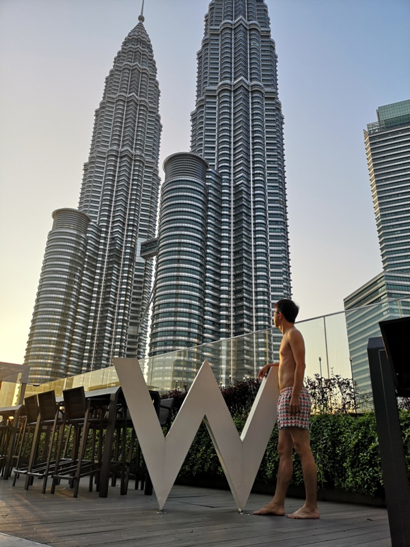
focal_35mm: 27
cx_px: 205
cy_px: 274
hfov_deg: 51.4
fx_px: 426
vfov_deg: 65.3
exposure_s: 1/549
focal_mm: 3.95
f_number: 1.8
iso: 50
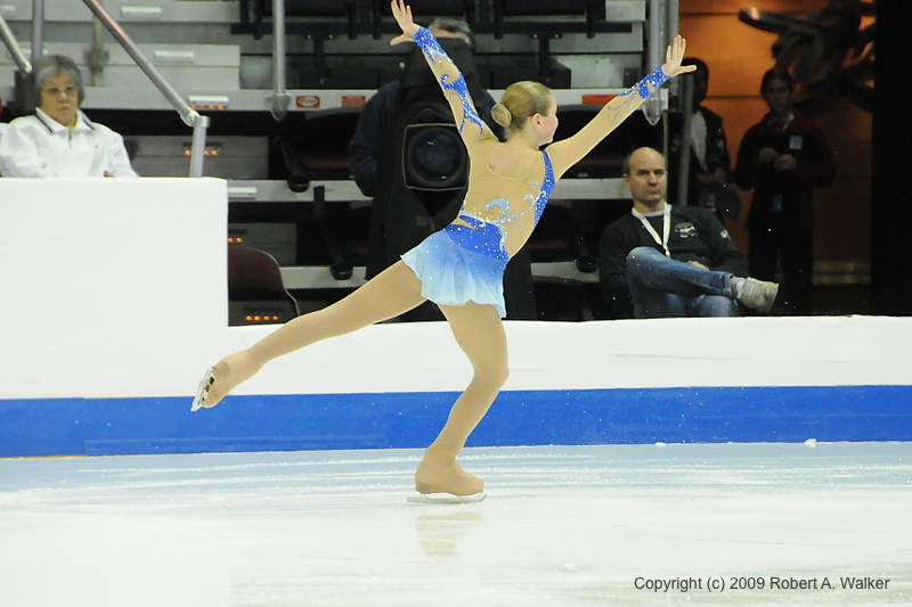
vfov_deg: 5.4
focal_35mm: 255
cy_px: 304
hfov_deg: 8.1
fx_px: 6458
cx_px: 456
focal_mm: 170
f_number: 5.6
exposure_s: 1/500
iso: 3200
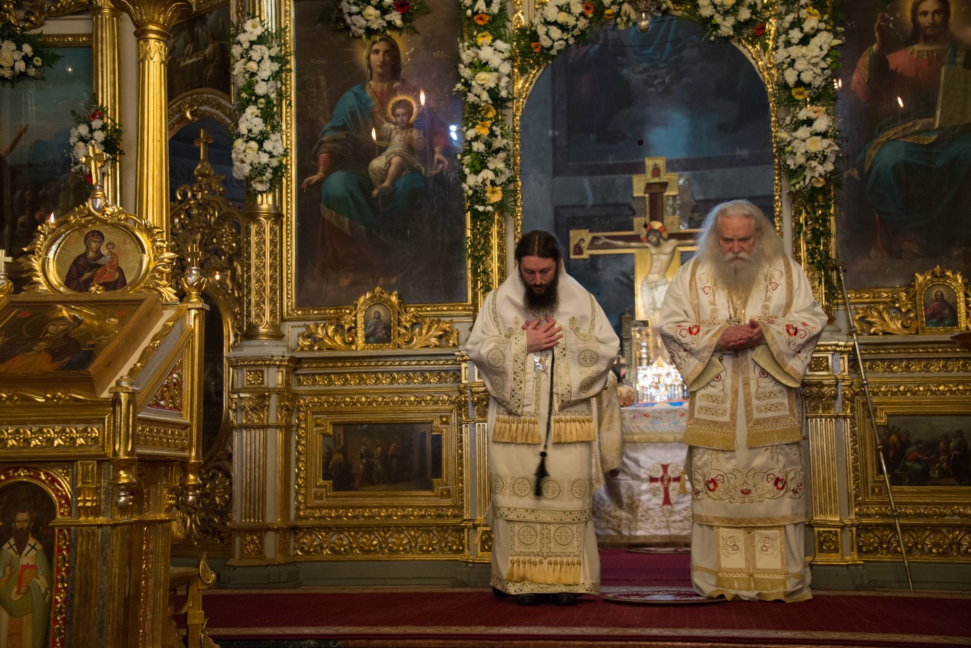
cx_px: 486
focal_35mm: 50
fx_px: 1349
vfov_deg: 27.0
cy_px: 324
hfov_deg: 39.6
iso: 3200
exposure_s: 1/50
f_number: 4.5
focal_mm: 50
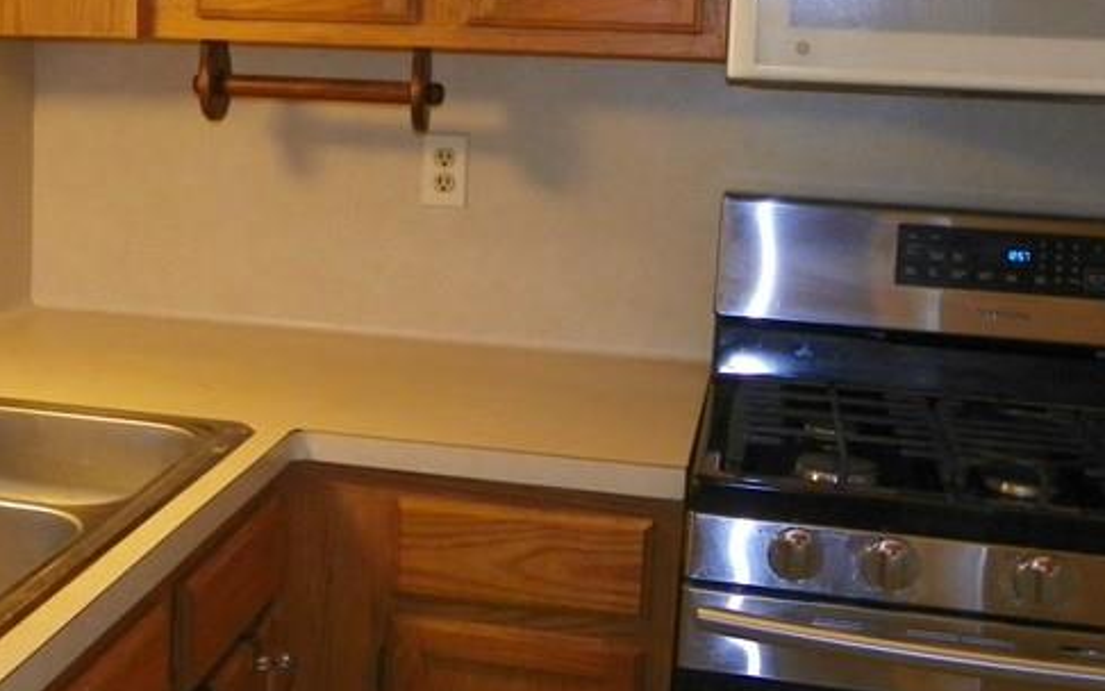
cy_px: 202
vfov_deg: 22.2
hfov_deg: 33.2
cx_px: 106
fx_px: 1747
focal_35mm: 58
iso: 200
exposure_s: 1/30
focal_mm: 4.6
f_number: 2.8
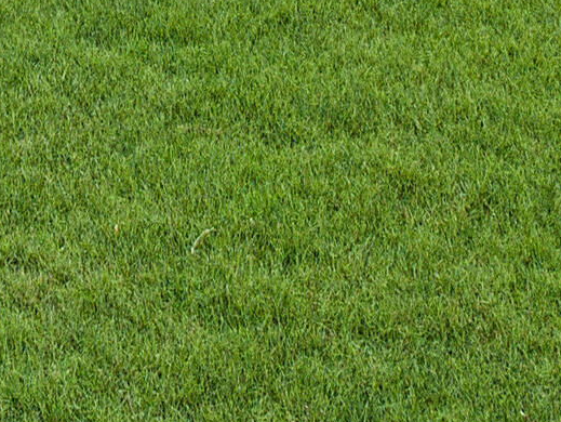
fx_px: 1249
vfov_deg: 15.0
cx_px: -425
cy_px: -463
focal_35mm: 77
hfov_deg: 19.5
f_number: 11
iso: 400
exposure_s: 1/640
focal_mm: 8
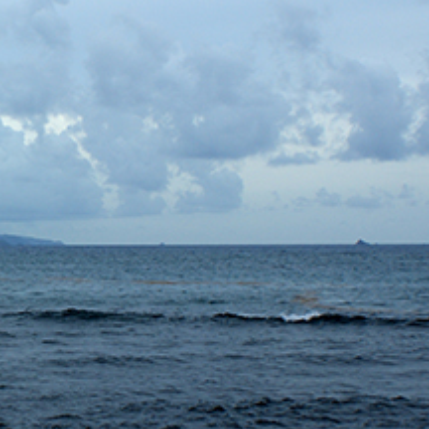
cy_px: 246
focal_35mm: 99
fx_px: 1388
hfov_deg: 17.0
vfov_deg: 17.6
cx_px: -52
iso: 100
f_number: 10
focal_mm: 24
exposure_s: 1/250
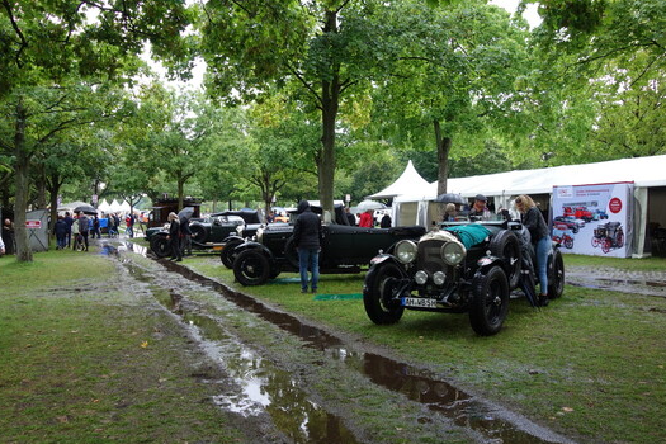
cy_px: 204
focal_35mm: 32
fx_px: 592
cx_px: 325
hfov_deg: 58.7
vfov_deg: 41.1
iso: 125
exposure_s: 1/100
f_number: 3.2
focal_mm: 10.4
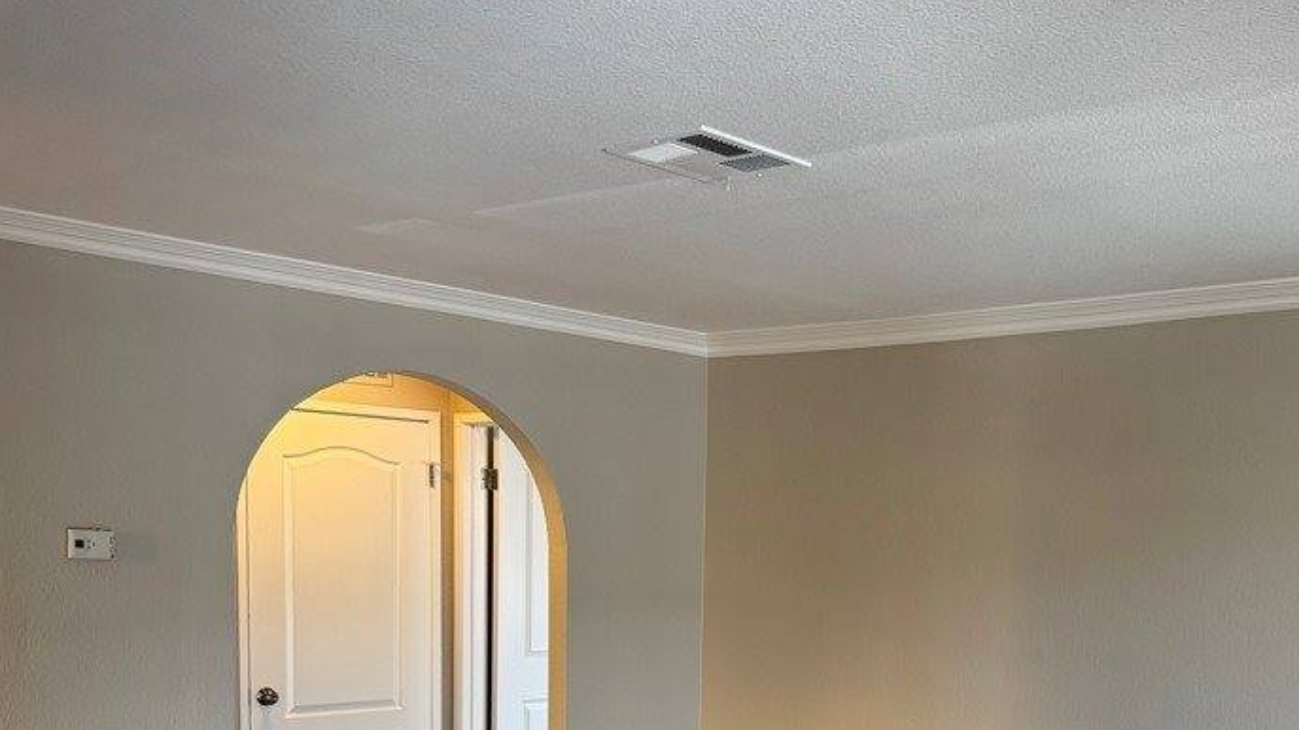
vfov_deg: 29.1
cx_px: 906
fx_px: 1343
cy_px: 671
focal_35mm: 39
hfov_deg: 50.3
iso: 200
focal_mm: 6.76
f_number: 1.78
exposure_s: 1/120
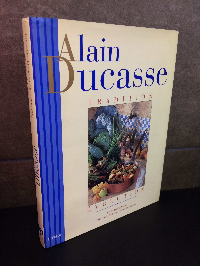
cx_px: 100
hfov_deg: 48.2
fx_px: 223
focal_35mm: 29
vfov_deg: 61.7
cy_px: 133
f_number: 2.2
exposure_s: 1/33
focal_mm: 4.15
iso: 160
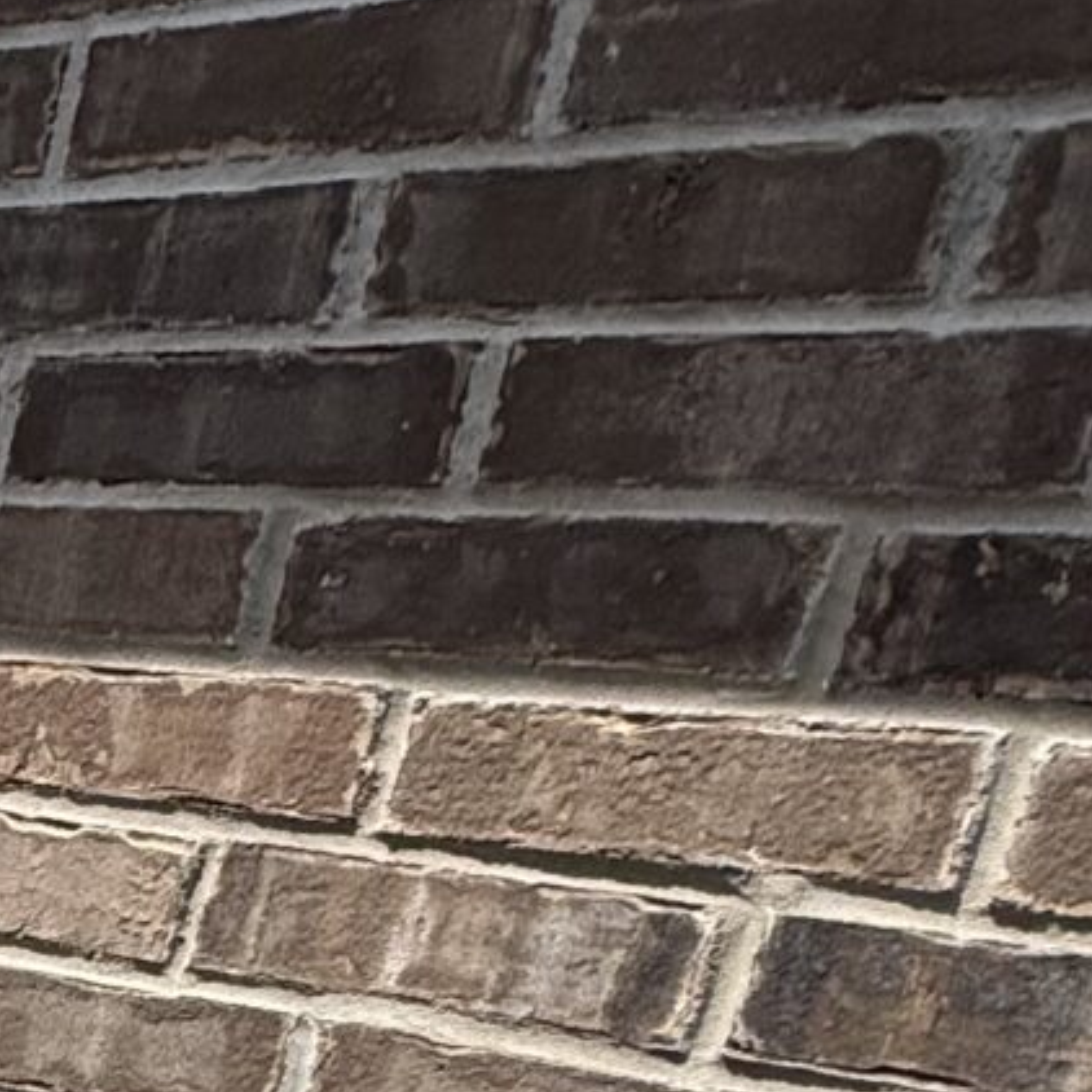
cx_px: -1102
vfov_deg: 20.8
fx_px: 2677
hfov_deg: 17.0
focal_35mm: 75
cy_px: 1449
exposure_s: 1/2717
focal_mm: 2.22
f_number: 2.2
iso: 80
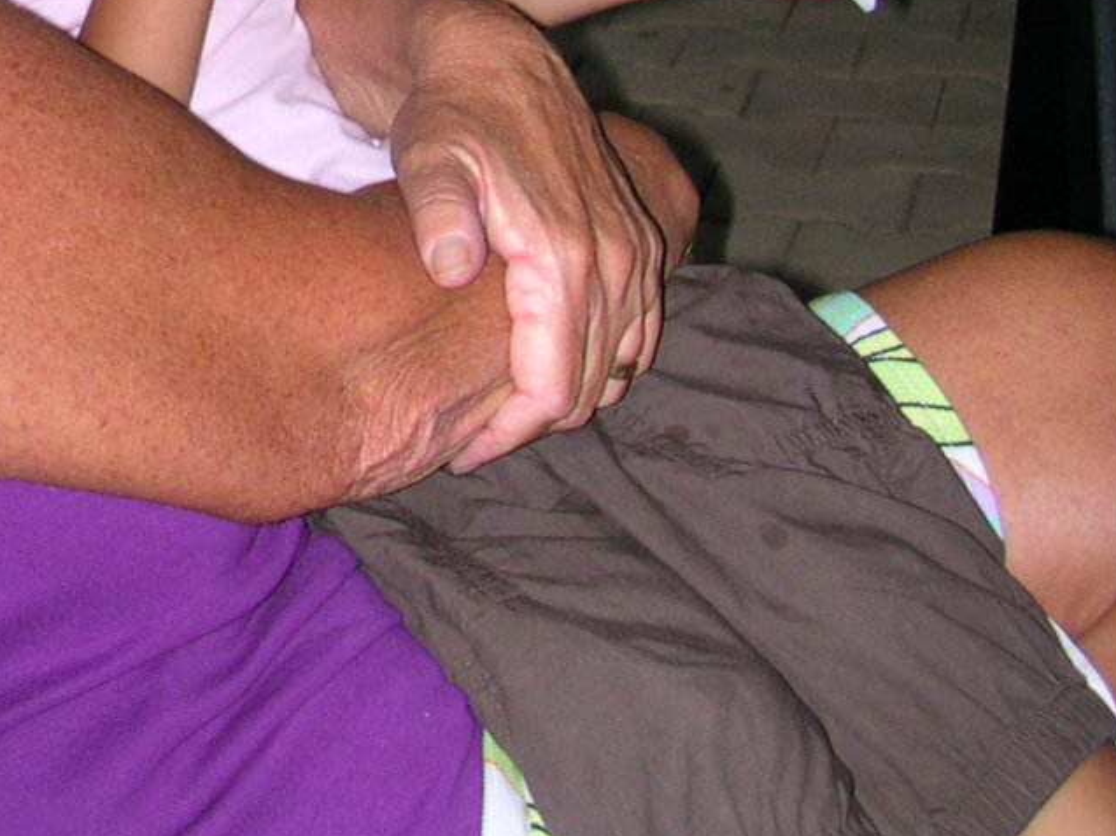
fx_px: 2997
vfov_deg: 15.3
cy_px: -151
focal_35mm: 93
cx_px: -177
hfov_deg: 20.0
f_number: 2.7
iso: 100
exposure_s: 1/60
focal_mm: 5.6
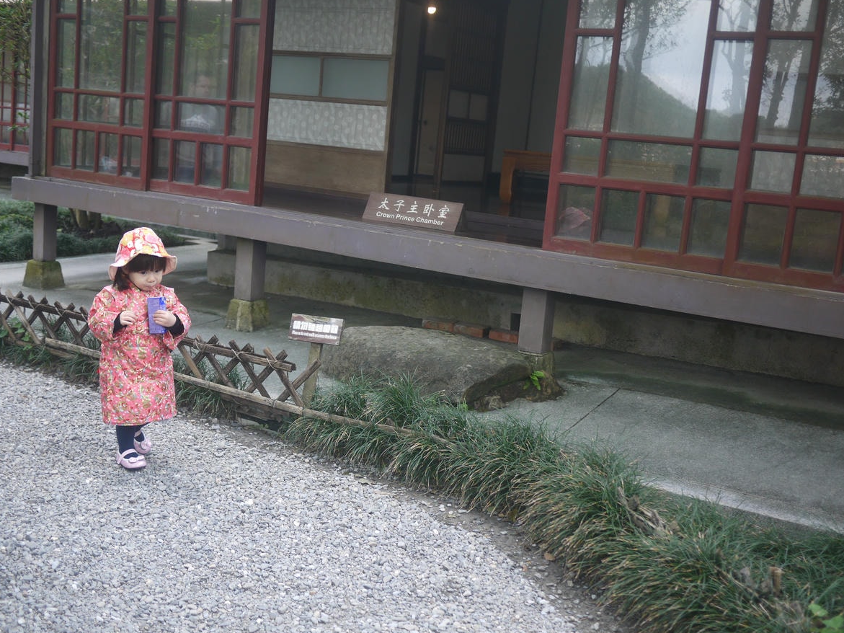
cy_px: 316
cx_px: 422
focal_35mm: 41
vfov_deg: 35.1
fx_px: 1000
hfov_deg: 45.8
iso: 160
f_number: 1.7
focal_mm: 20
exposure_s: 1/320
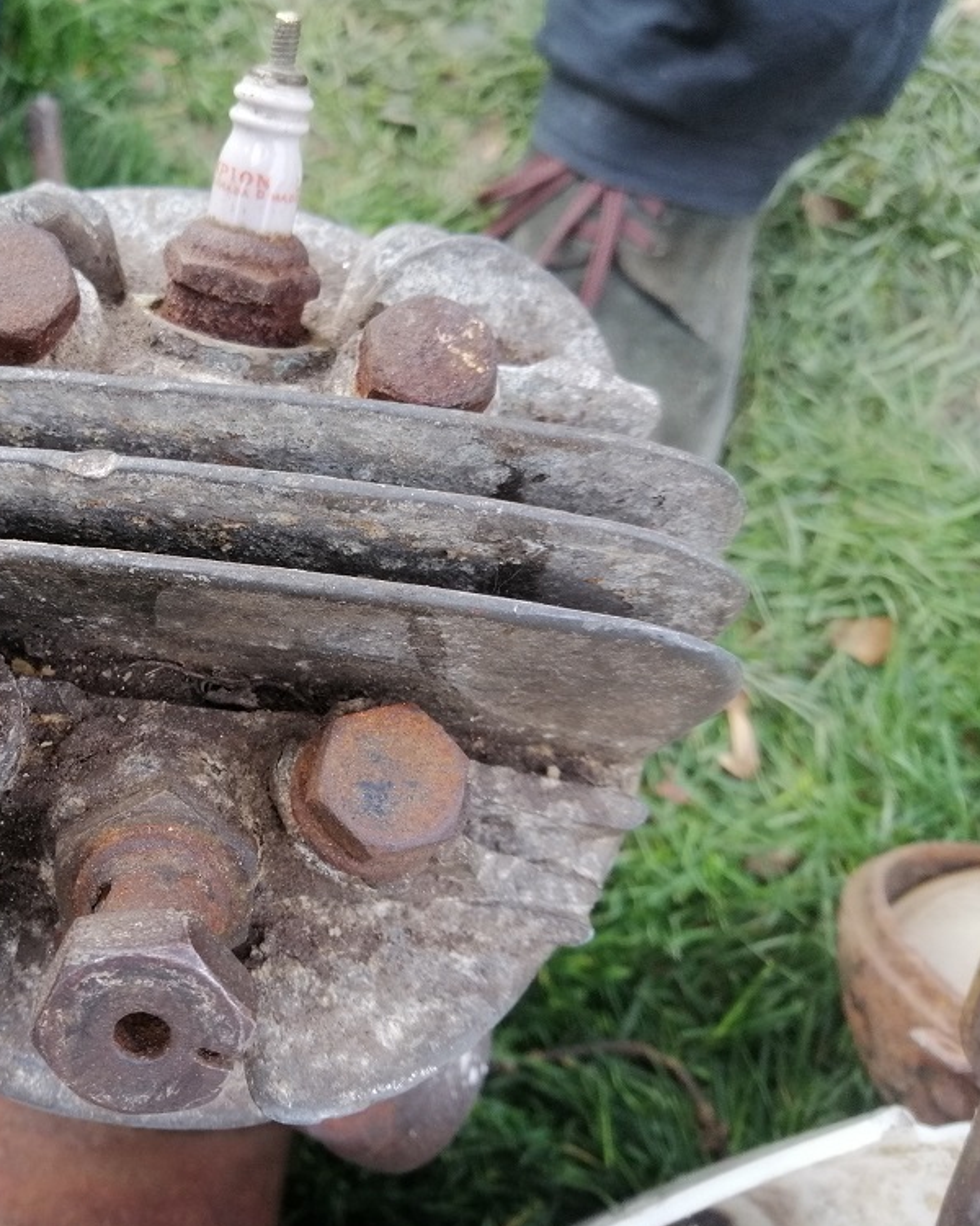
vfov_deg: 50.3
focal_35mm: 36
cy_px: 621
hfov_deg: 39.1
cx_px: 160
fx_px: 1305
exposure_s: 1/120
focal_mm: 3.95
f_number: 1.8
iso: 100
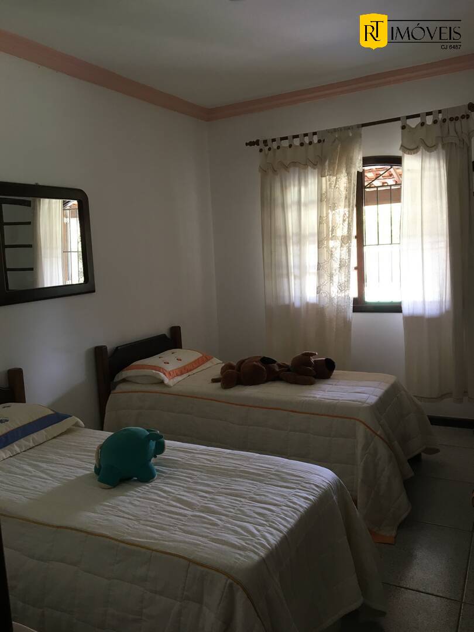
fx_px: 529
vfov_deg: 61.7
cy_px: 316
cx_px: 237
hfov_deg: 48.2
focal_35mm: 29
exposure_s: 1/30
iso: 80
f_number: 2.2
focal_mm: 4.15
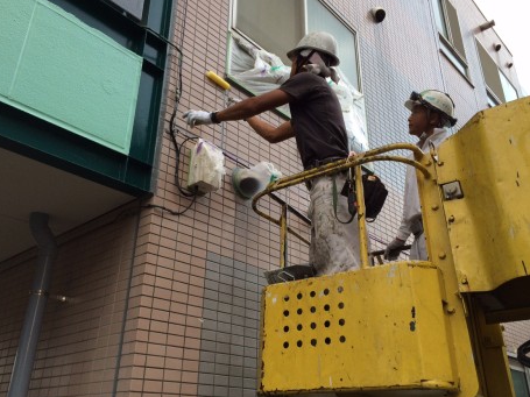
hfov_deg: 55.4
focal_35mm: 33
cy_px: 181
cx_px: 264
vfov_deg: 42.9
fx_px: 505
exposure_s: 1/120
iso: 50
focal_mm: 4.12
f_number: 2.2
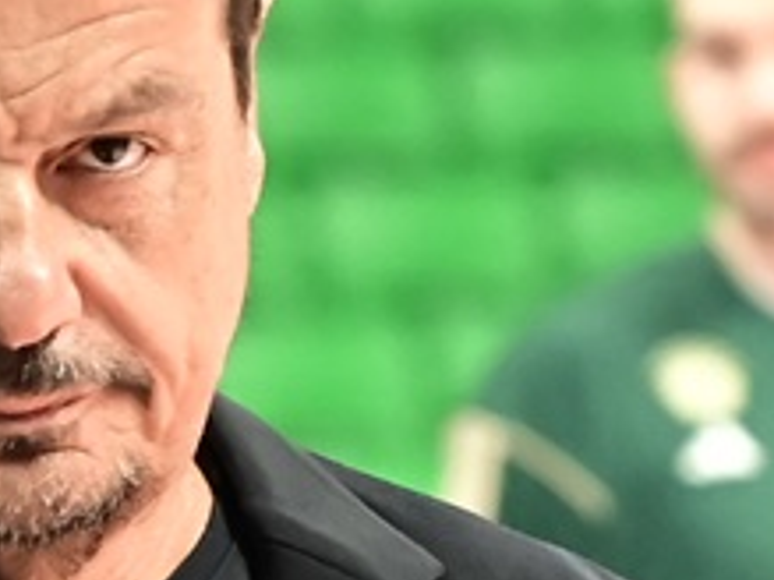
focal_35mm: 434
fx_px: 9699
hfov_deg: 4.6
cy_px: 348
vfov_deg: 3.4
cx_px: -173
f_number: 4
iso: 2000
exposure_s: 1/250
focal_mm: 101
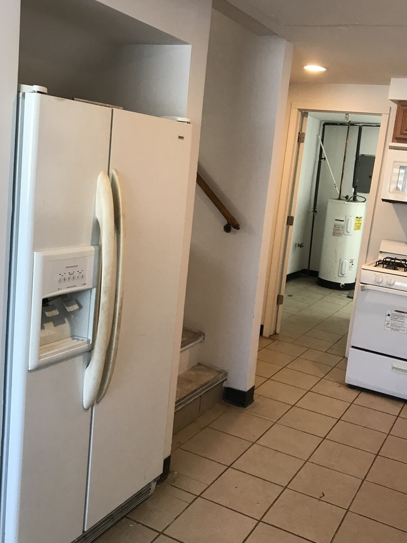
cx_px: 230
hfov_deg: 40.6
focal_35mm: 35
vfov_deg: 52.6
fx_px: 549
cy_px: 259
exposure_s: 1/30
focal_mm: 3.99
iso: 25
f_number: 1.8
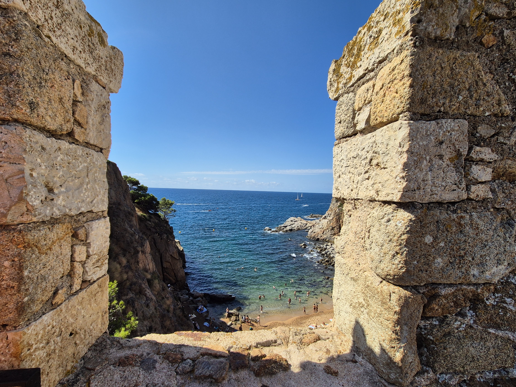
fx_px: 209
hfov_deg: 102.0
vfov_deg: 85.6
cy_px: 204
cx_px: 245
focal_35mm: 14
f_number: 2.2
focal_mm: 2.2
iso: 50
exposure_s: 1/2272
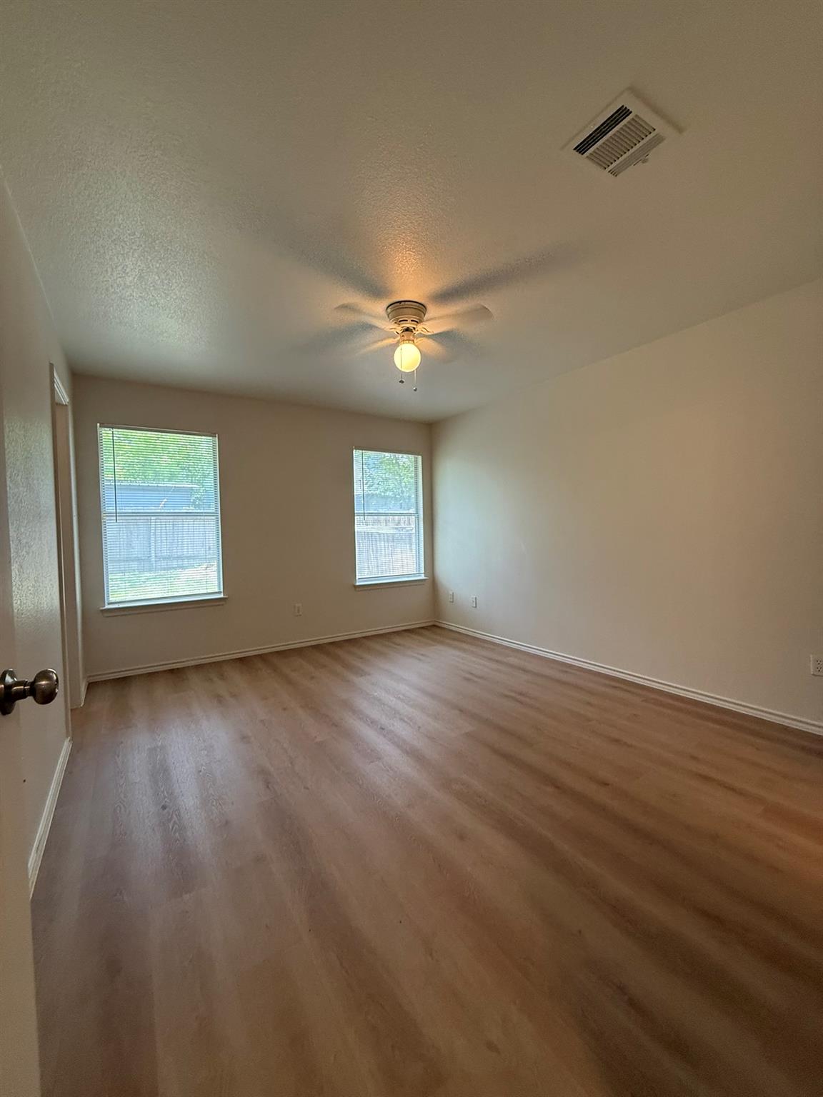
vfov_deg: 102.1
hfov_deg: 85.7
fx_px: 444
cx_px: 412
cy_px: 548
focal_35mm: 14
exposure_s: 1/120
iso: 200
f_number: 2.2
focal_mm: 2.22
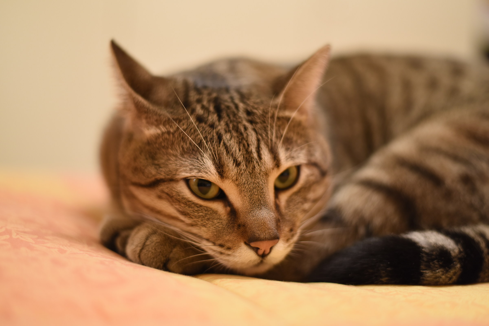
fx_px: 679
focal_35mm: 50
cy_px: 163
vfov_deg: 27.0
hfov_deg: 39.6
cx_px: 244
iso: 800
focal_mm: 50
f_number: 1.8
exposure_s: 1/30
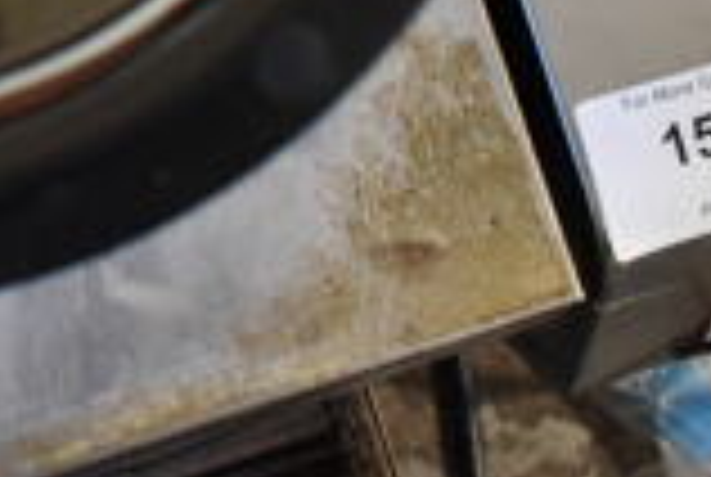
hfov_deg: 18.5
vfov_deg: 12.1
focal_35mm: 104
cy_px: -405
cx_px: -148
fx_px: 2058
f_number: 3.5
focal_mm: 18
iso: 1100
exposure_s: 1/30
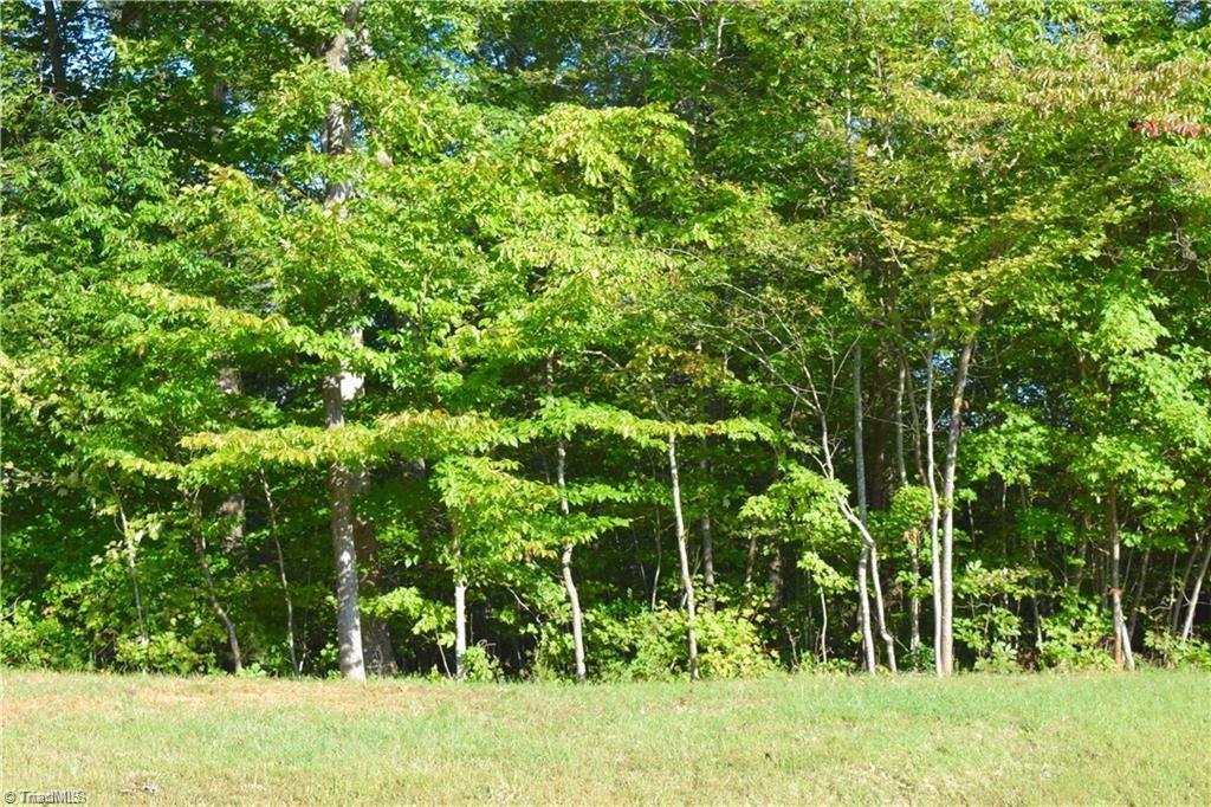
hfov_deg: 45.0
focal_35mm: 44
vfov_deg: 30.8
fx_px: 1463
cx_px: 606
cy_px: 404
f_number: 8
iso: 250
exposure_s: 1/250
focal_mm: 29
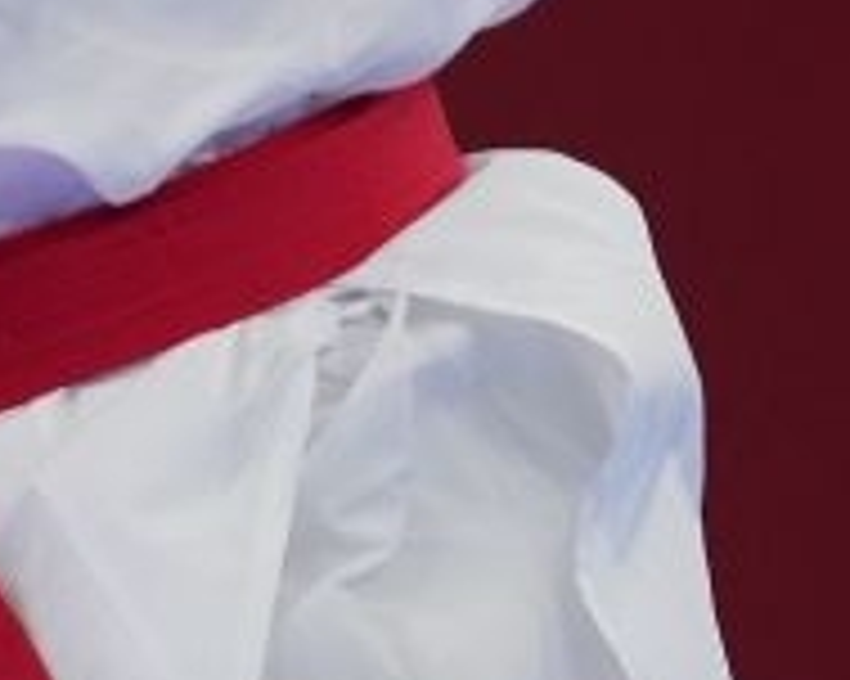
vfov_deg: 0.9
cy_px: -225
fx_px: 45058
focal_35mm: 1792
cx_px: 400
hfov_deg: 1.1
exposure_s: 1/1000
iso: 500
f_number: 2.8
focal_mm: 200
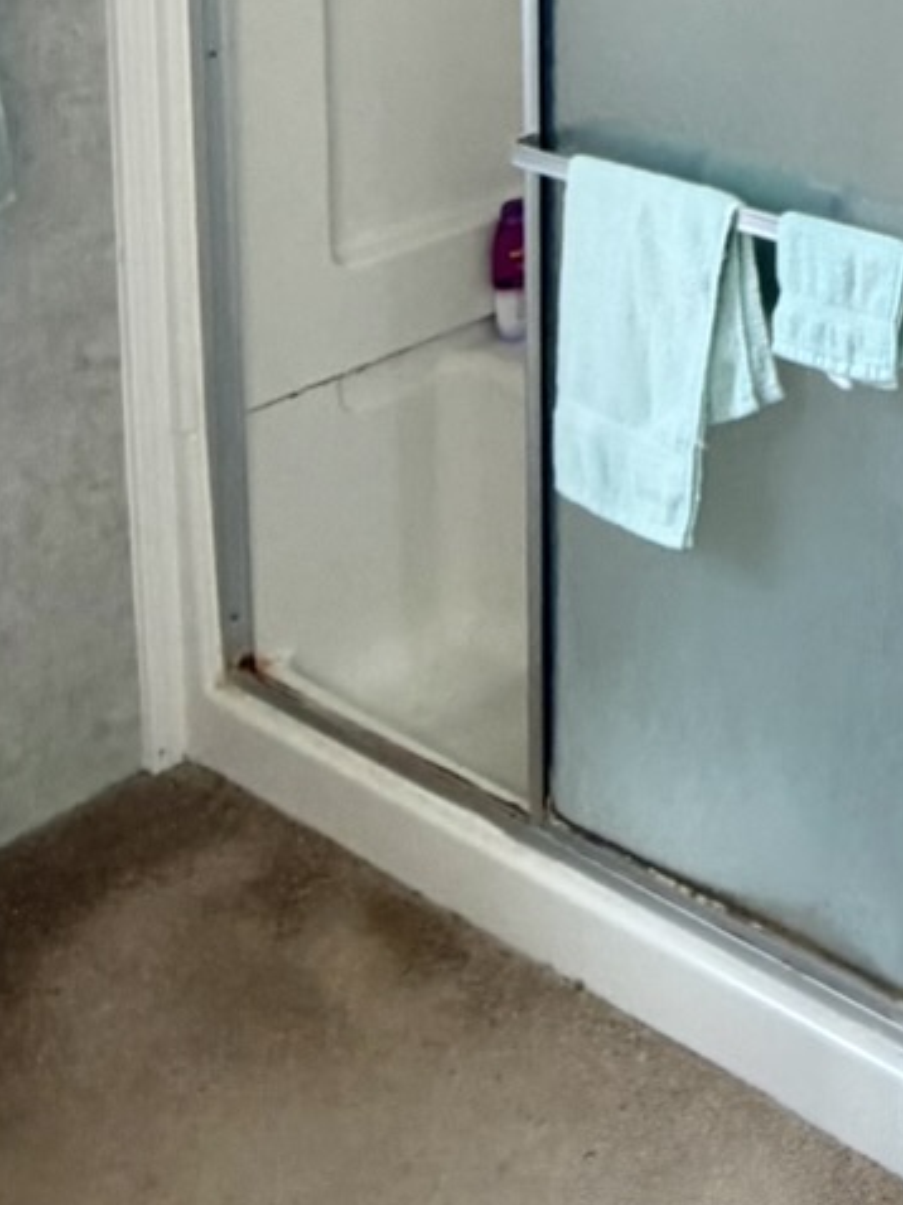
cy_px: -101
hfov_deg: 23.0
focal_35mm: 60
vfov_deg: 29.3
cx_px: 984
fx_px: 2089
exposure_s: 1/120
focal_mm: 2.22
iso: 250
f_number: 2.2
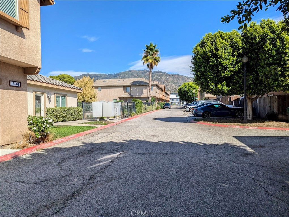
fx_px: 201
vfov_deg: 56.9
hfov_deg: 71.5
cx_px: 144
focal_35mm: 24
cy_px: 108
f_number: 1.85
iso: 40
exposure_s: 1/2137
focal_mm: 6.81
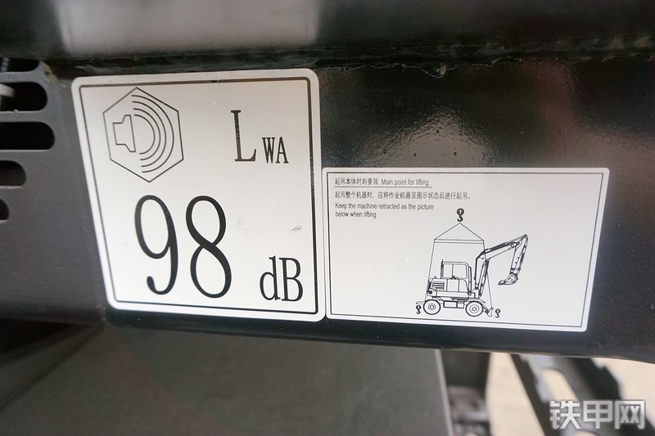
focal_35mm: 24
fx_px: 437
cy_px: 218
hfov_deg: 73.8
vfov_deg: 53.1
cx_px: 328
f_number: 4.5
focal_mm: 16
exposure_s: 1/100
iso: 100
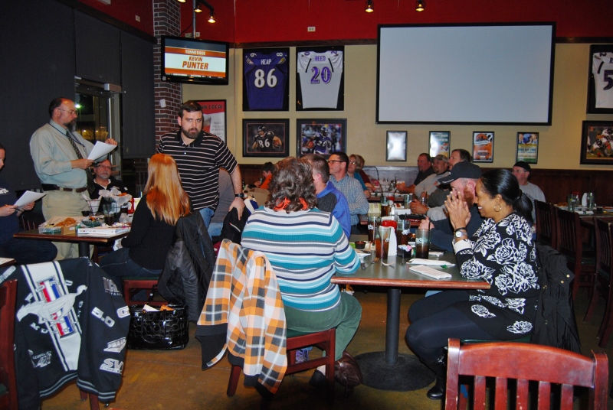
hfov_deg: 67.3
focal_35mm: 27
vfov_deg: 48.1
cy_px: 205
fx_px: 460
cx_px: 306
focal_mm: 18
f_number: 3.5
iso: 200
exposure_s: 1/60
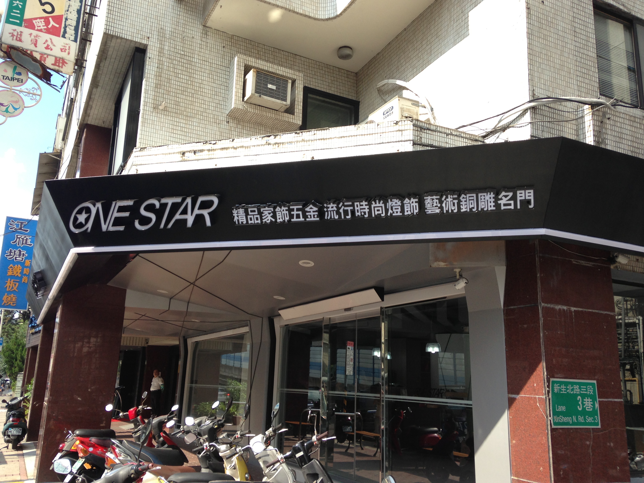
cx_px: 322
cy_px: 242
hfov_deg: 55.4
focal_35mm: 33
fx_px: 614
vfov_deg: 42.9
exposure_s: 1/583
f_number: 2.4
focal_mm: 4.13
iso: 50
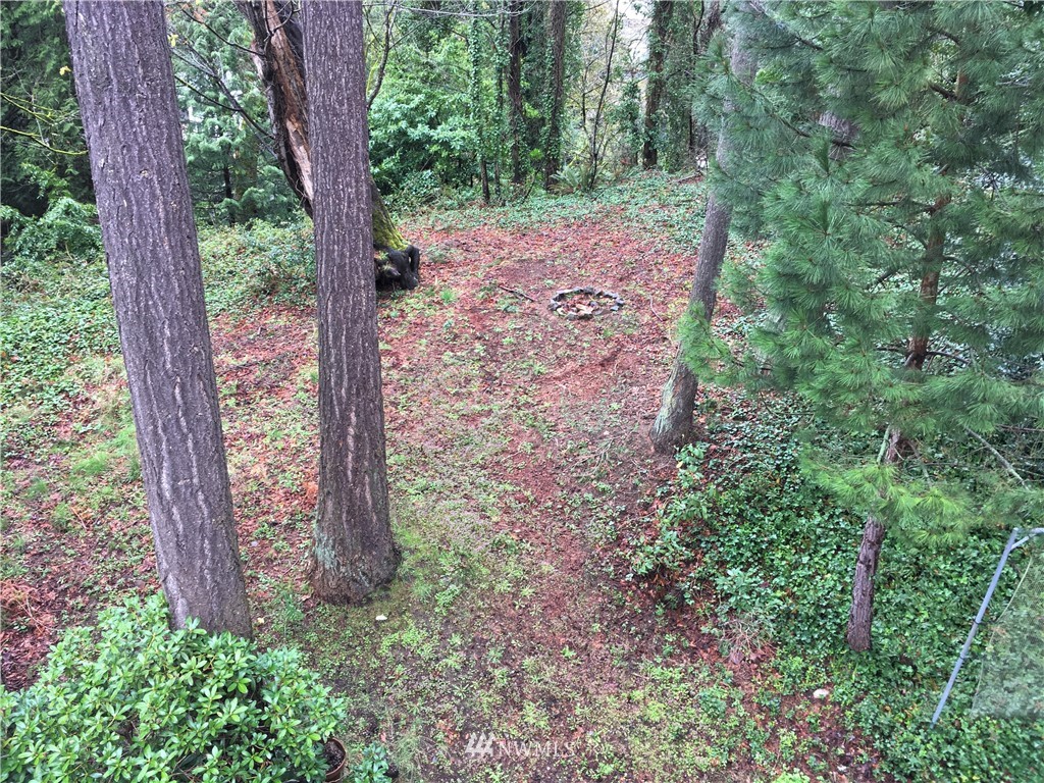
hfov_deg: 61.7
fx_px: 875
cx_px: 522
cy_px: 392
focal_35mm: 29
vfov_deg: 48.2
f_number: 2.2
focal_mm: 4.15
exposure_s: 1/60
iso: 32
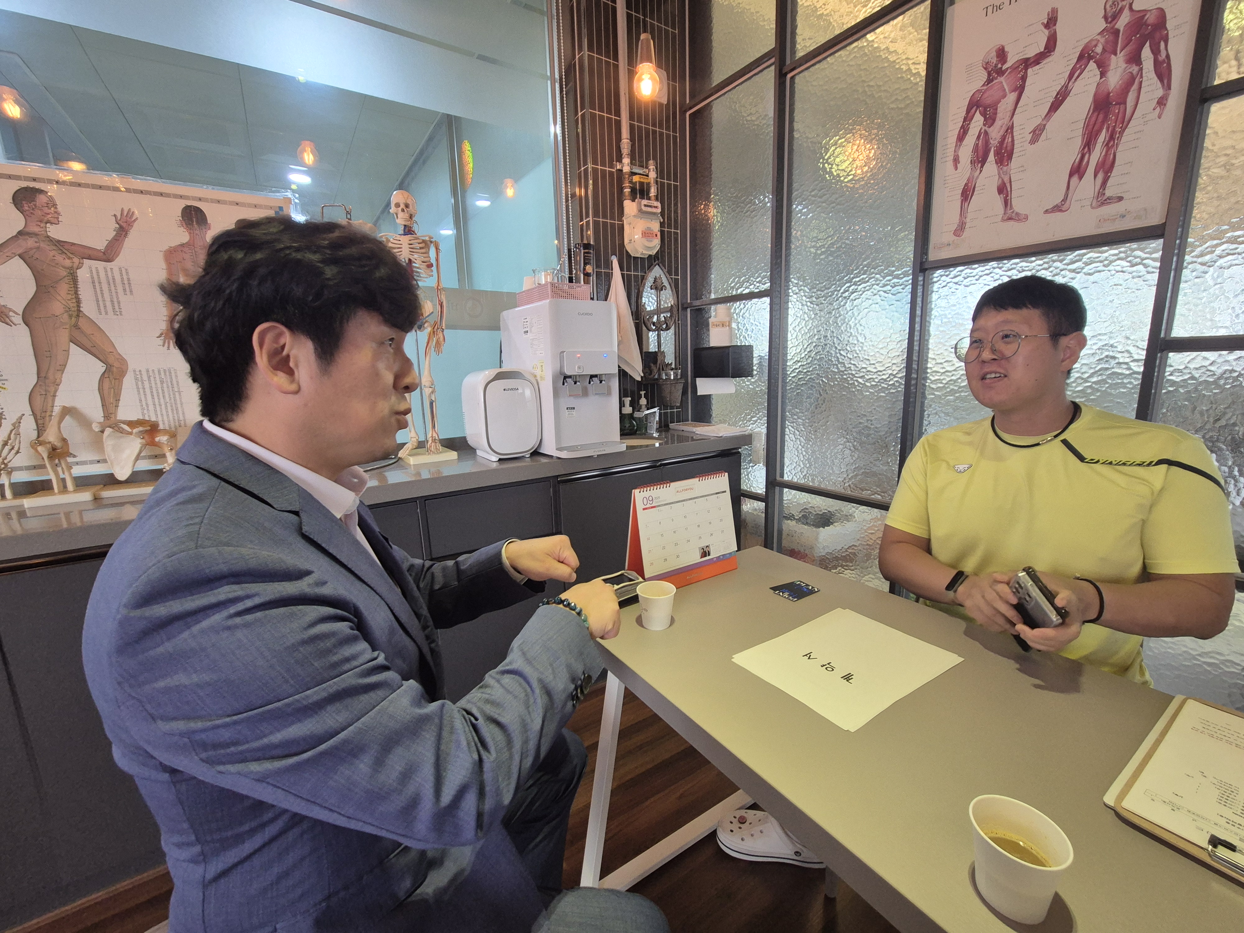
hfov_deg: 106.2
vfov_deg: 89.9
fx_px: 467
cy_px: 466
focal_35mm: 13
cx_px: 622
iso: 400
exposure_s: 1/60
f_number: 2.2
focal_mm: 2.2
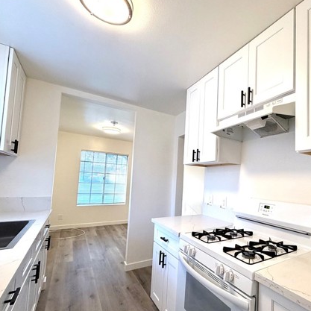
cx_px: 213
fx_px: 193
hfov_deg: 74.8
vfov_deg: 77.5
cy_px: 170
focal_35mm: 19
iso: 200
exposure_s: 1/120
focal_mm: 2.22
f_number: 2.2
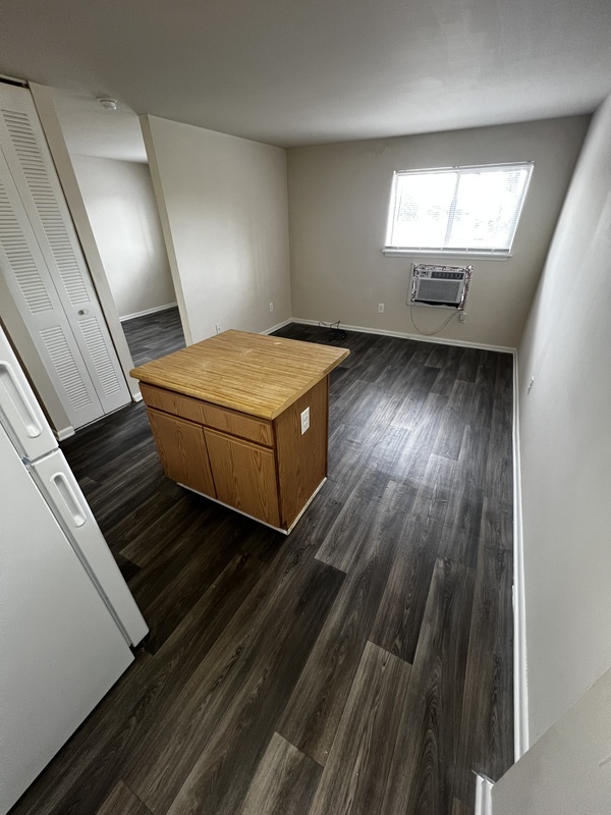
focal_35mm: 13
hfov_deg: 89.9
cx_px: 306
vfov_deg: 106.2
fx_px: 306
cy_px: 408
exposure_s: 1/60
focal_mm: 1.57
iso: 250
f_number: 1.8
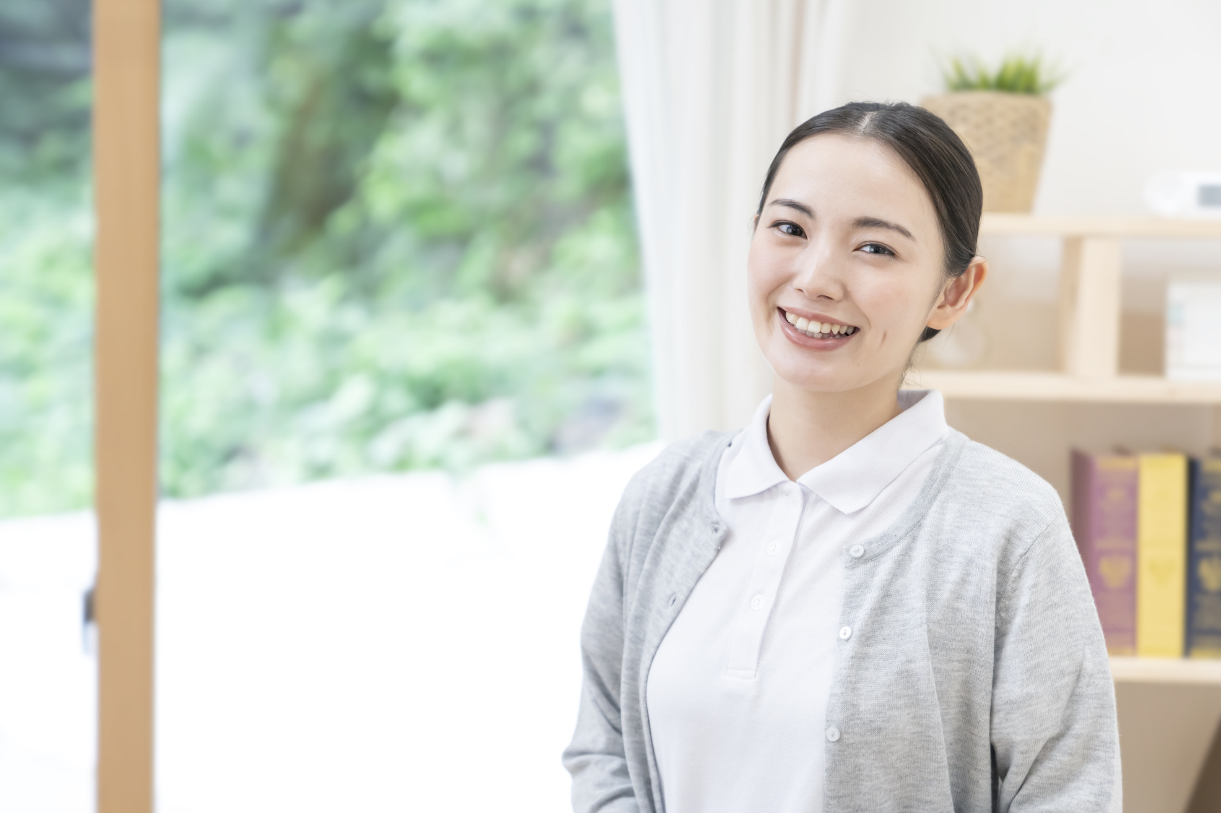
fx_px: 2408
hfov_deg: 28.5
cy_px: 409
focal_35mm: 71
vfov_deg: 19.2
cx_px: 604
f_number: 2.8
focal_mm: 70
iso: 1250
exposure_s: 1/250
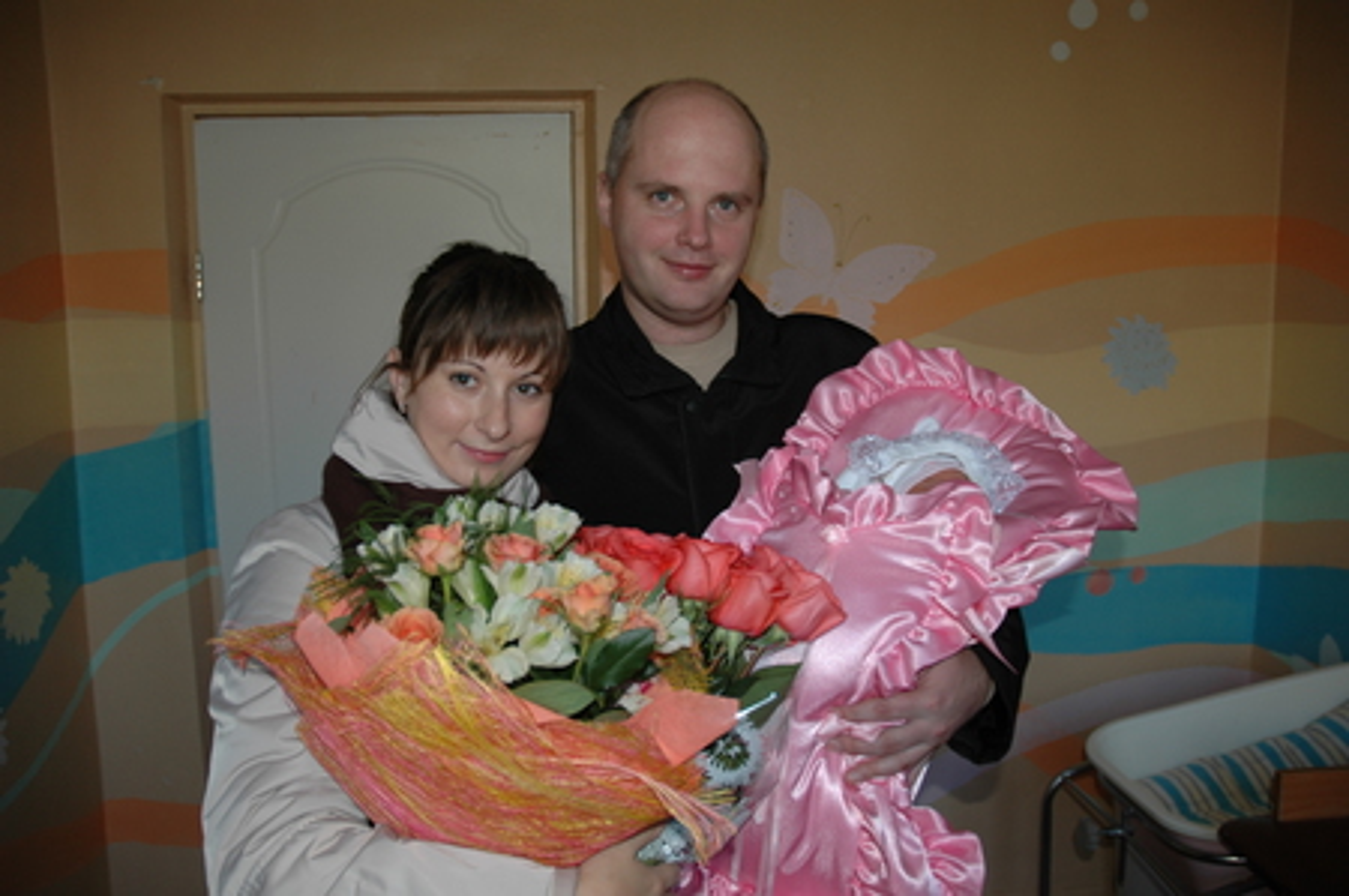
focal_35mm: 27
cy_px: 448
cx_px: 674
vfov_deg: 47.8
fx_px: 1011
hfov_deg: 67.4
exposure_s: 1/60
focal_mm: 18
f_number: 3.5
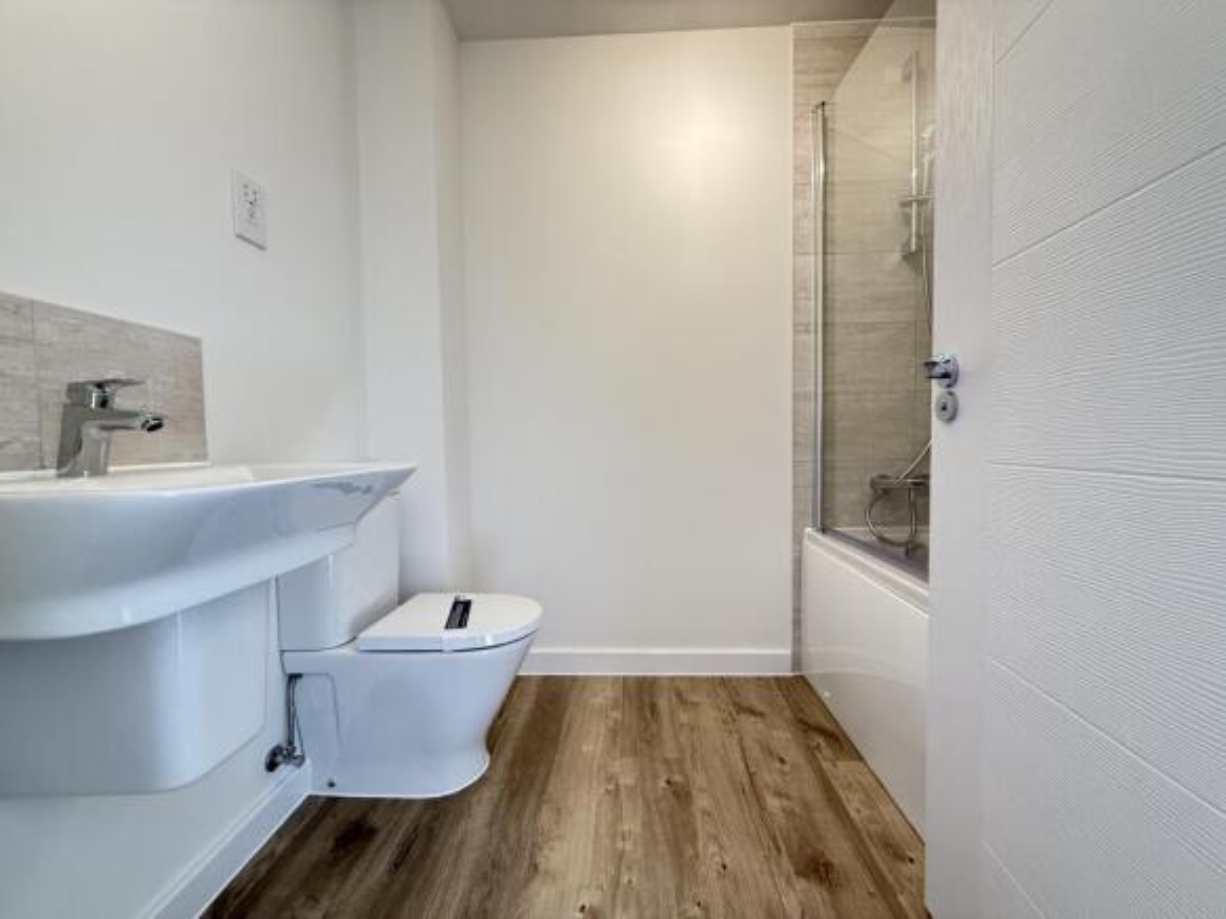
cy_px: 460
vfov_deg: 85.7
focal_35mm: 14
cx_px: 613
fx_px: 496
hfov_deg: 102.1
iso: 250
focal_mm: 2.22
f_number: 2.2
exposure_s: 1/50
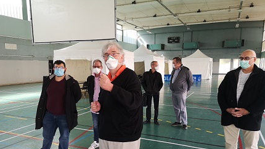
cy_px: 100
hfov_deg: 64.3
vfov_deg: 38.5
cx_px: 131
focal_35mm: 30
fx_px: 211
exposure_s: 1/100
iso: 100
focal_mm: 3.95
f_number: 1.8
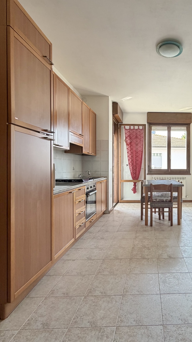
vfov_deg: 83.8
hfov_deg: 49.8
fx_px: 190
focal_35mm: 21
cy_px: 169
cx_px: 159
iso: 125
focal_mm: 2.22
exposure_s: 1/121
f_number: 2.2
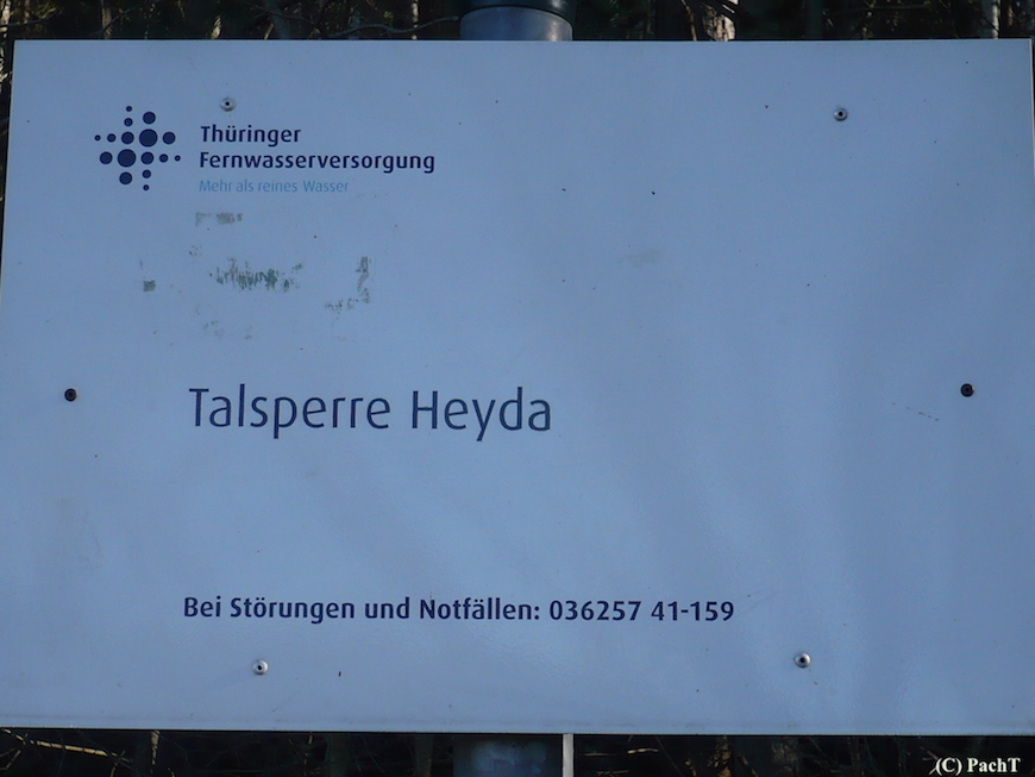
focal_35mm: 68
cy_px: 388
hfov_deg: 28.6
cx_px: 518
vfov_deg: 21.6
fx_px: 2034
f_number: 3.4
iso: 100
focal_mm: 8.3
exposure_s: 1/400
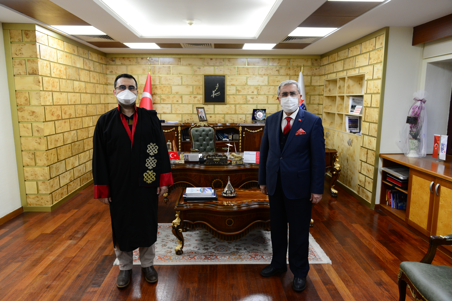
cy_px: 150
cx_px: 226
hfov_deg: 73.7
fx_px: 301
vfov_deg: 53.1
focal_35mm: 24
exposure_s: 1/100
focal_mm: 24
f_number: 4.5
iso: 1000
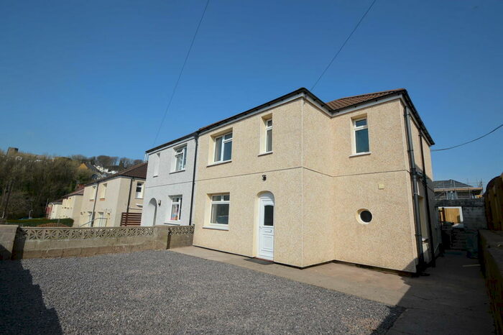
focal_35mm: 15
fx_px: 209
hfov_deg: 100.4
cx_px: 252
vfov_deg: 77.3
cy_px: 168
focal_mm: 10
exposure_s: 1/320
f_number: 9
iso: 100
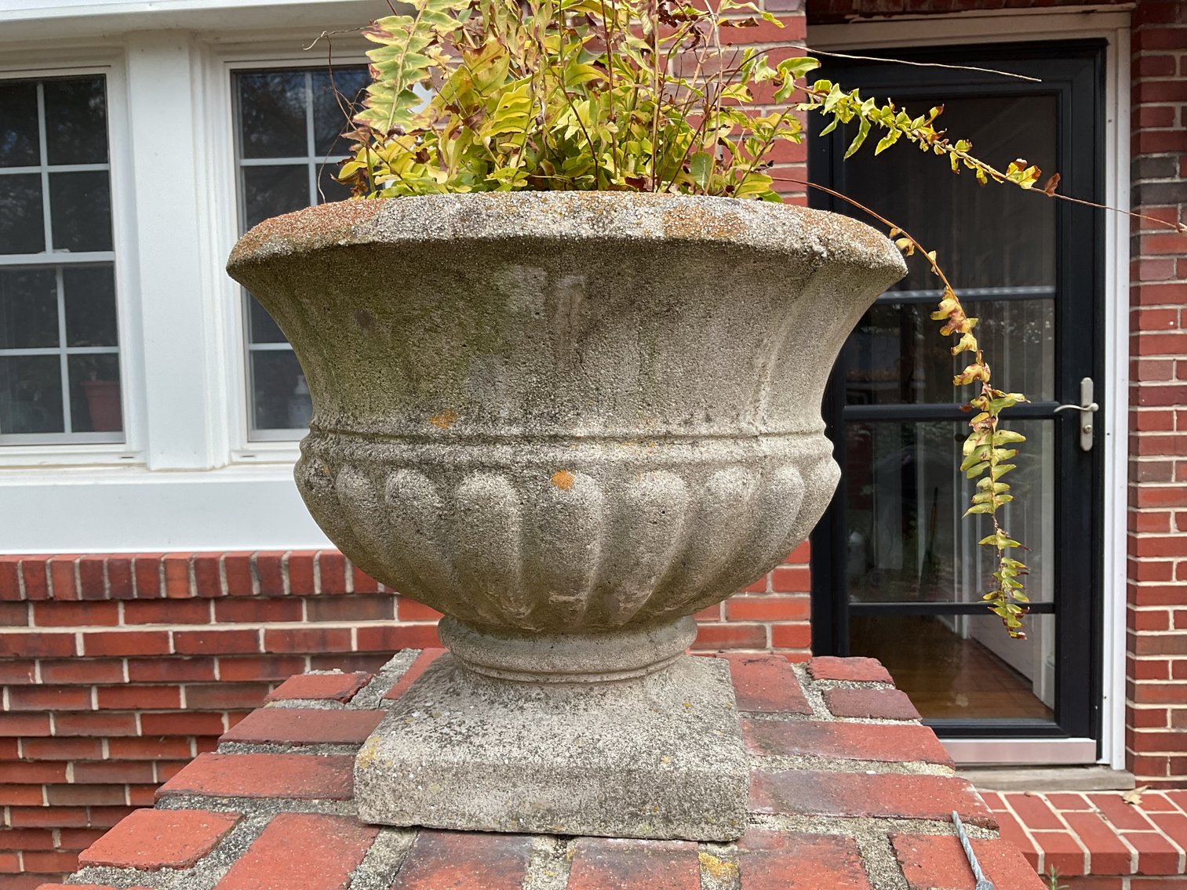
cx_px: 594
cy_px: 445
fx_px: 995
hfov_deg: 61.7
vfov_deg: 48.2
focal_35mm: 29
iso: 16
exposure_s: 1/239
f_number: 1.8
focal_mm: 3
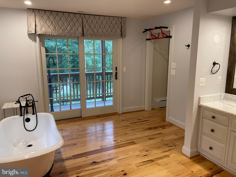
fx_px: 177
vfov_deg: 53.1
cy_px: 88
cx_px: 118
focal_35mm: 26
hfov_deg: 67.3
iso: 80
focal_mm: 4.2
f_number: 1.6
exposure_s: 1/60
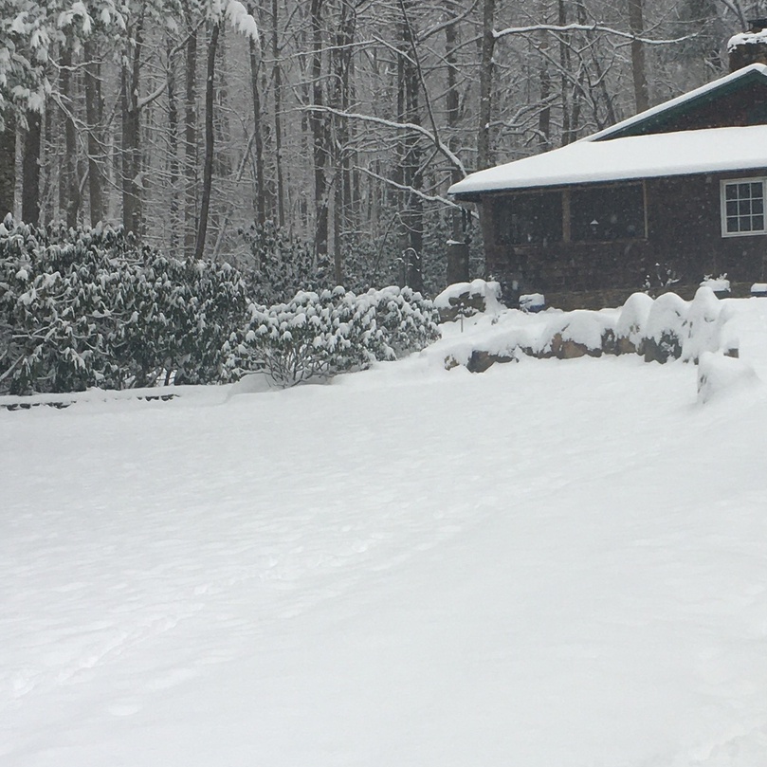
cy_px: 463
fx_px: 1830
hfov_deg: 23.3
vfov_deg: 23.6
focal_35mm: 73
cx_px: 622
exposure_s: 1/316
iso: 25
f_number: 2.2
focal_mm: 4.15
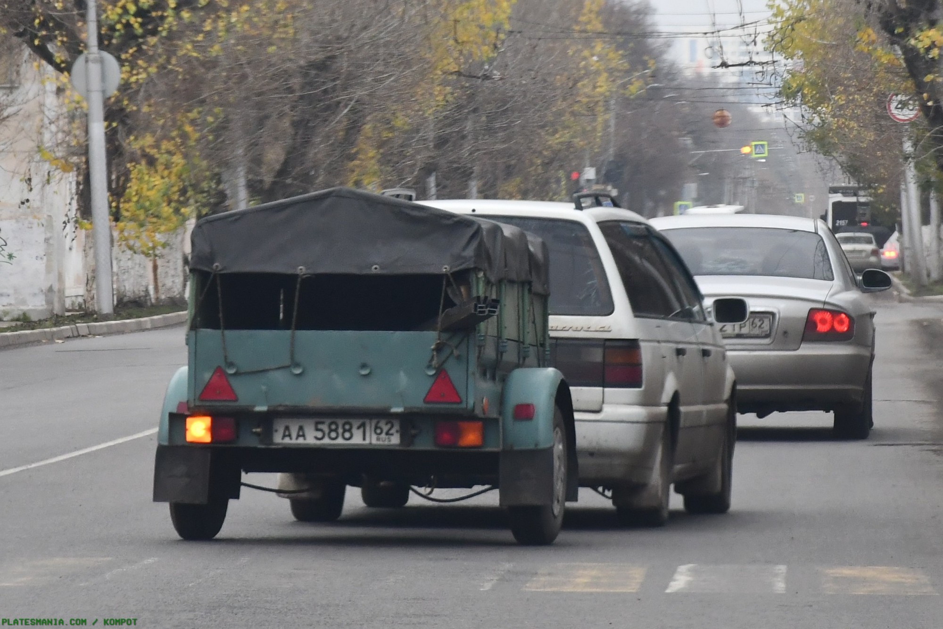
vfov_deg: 7.9
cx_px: 472
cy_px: 314
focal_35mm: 174
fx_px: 4557
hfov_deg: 11.8
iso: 1000
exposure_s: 1/250
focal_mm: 116
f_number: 8
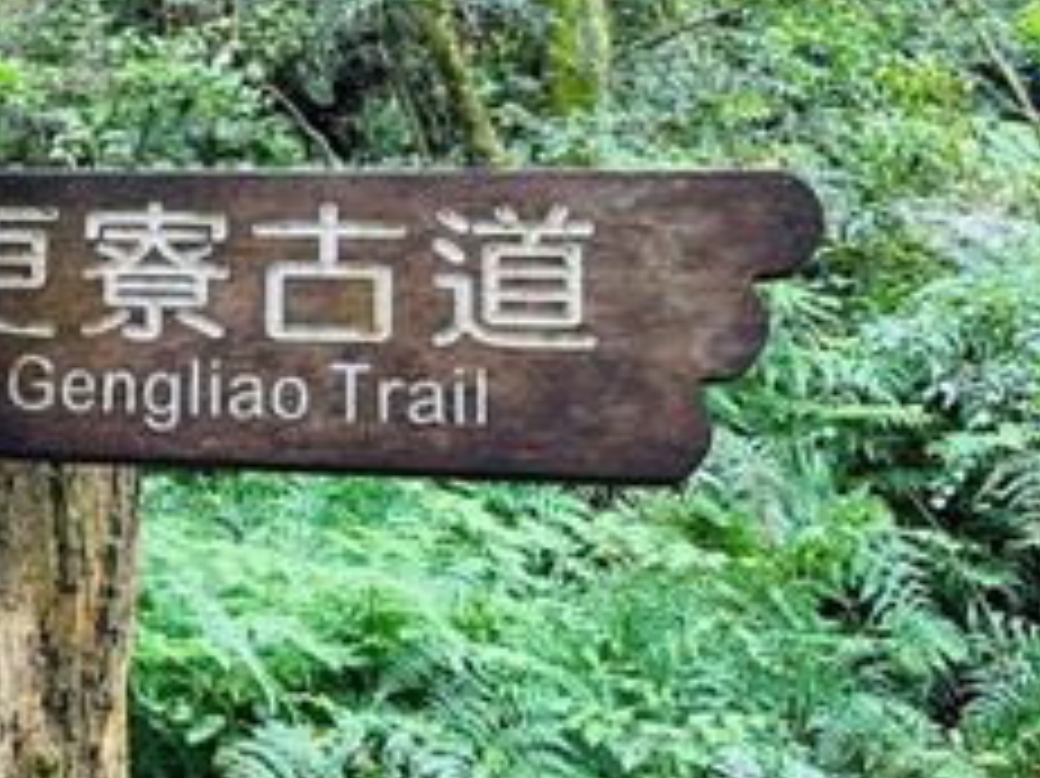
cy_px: 135
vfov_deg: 17.6
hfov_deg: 20.8
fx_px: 2492
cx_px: -410
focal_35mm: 83
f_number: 1.78
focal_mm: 6.86
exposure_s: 1/121
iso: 100
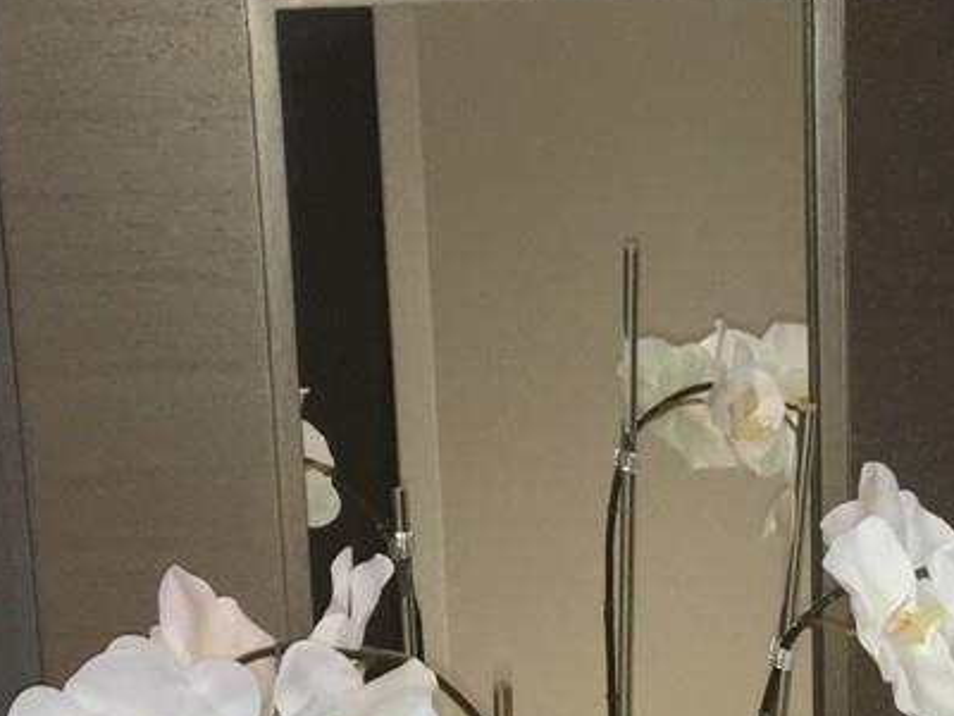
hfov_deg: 16.7
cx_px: 861
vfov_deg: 12.6
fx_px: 3197
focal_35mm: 116
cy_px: 690
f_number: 2.2
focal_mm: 4.15
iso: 100
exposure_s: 1/20
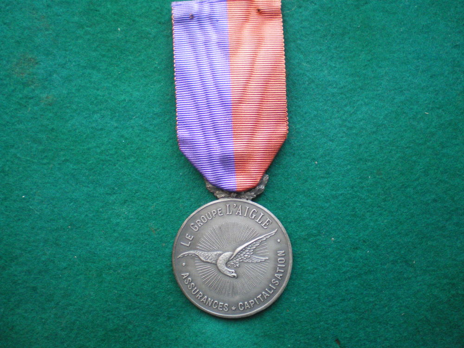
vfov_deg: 37.7
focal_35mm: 38
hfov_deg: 49.0
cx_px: 232
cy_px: 174
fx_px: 509
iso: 400
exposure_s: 1/40
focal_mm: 6.3
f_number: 3.1
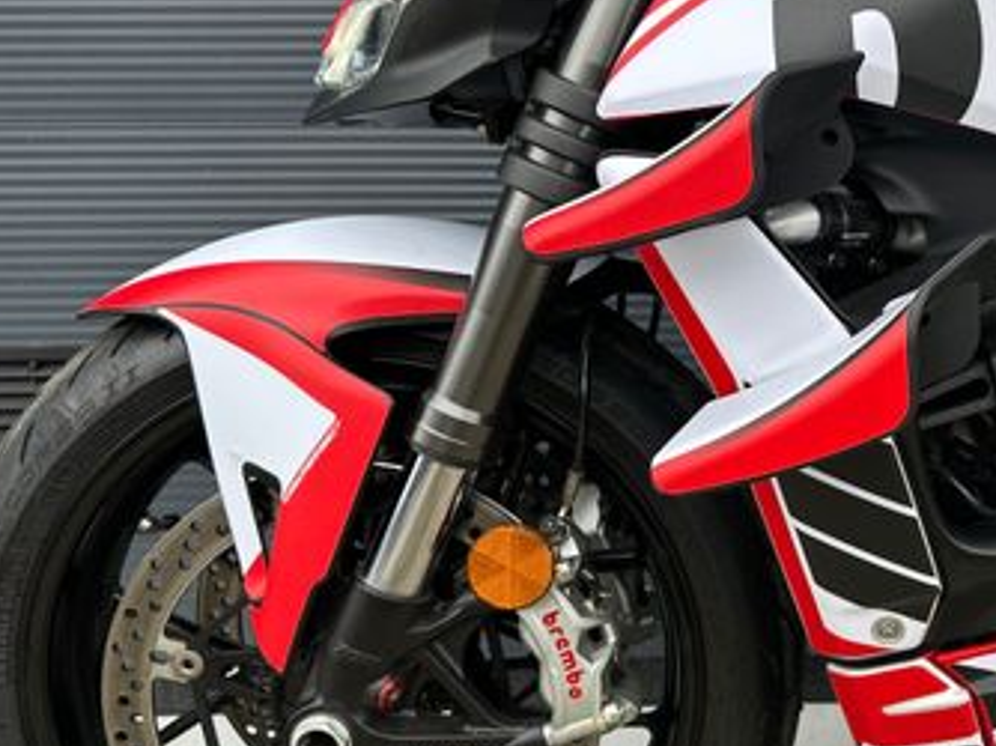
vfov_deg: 31.4
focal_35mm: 46
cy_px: 310
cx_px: 859
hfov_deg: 38.9
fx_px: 1323
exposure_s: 1/248
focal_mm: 6.86
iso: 80
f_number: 1.78
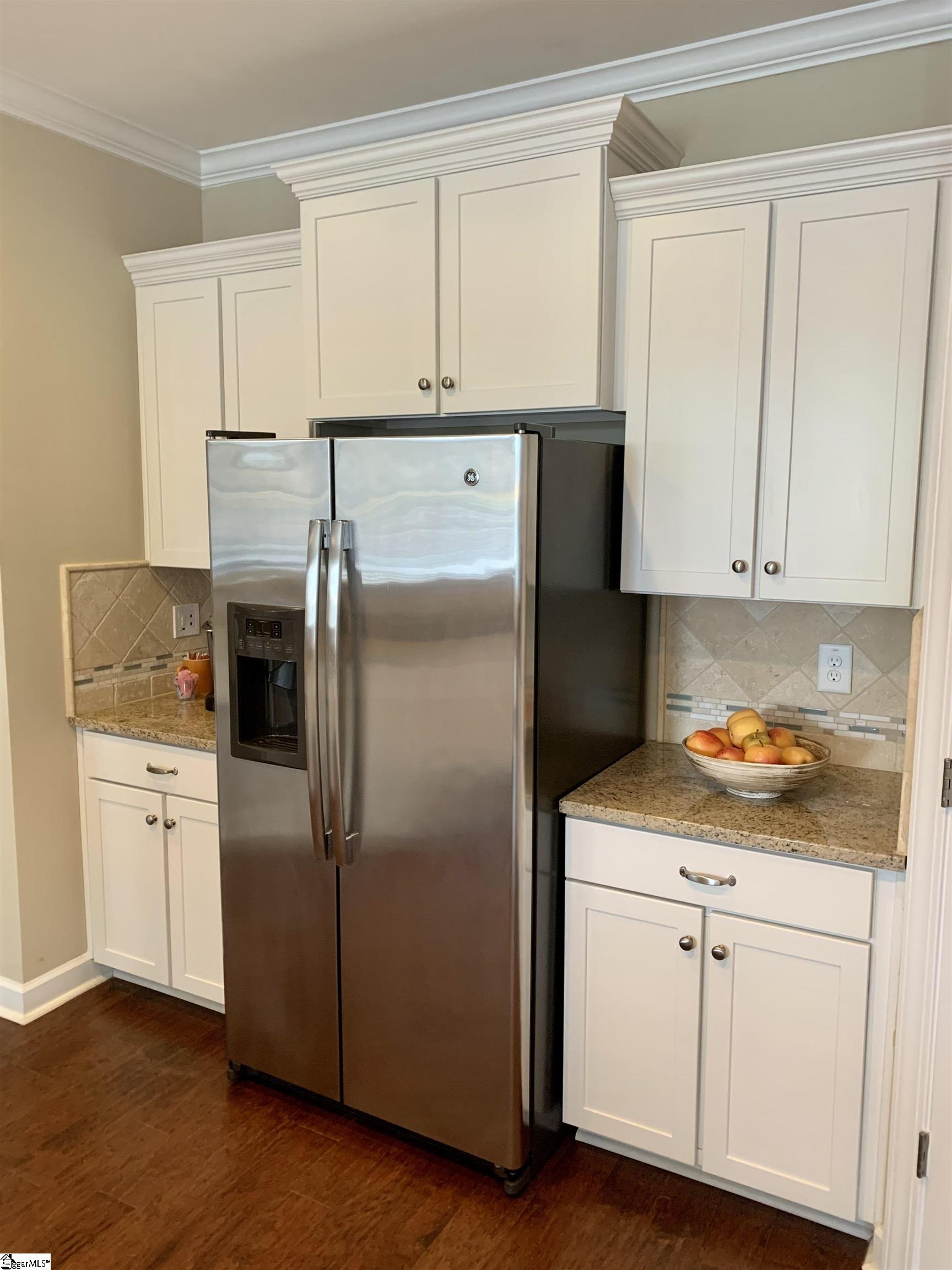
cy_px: 635
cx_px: 476
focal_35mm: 26
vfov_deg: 67.3
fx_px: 953
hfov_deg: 53.1
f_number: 1.8
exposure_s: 1/60
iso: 250
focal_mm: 4.25
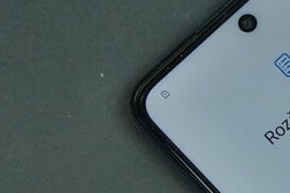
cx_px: 467
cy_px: 241
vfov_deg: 8.3
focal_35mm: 164
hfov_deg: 11.8
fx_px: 1321
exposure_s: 1/500
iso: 1600
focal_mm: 43
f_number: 5.6
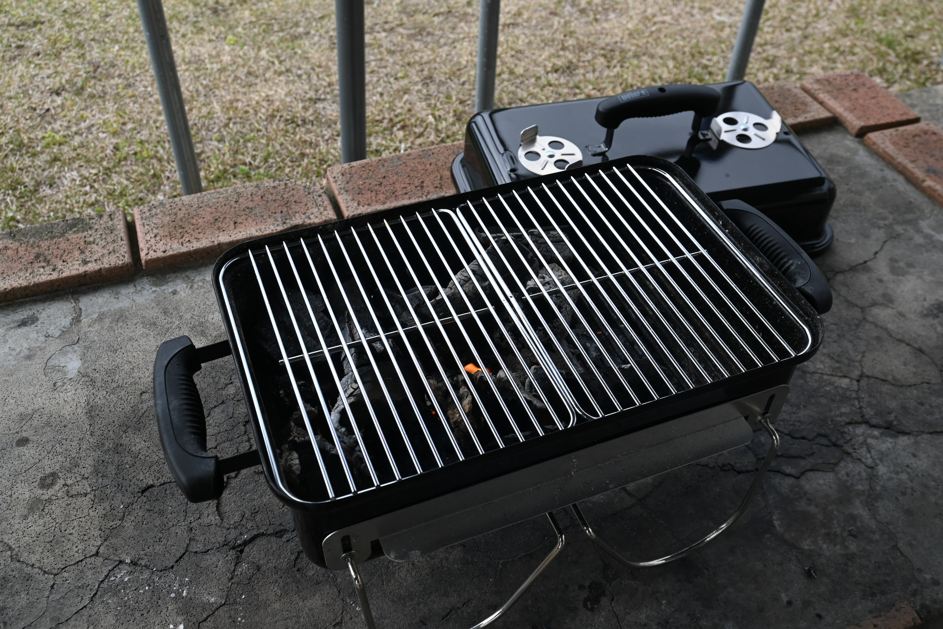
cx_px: 472
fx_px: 864
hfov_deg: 57.2
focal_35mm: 33
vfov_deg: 40.0
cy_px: 314
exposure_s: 1/250
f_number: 5.6
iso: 160
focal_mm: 22
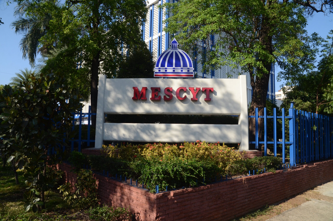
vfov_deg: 50.2
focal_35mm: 26
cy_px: 110
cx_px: 166
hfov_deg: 70.5
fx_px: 235
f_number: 10
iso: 500
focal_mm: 17
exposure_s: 1/500
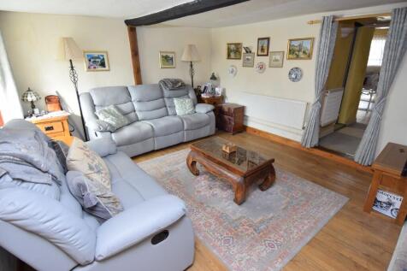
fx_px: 203
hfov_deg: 90.0
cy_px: 136
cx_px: 204
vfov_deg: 67.3
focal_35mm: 18
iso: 400
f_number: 4
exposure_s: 1/60
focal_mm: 12
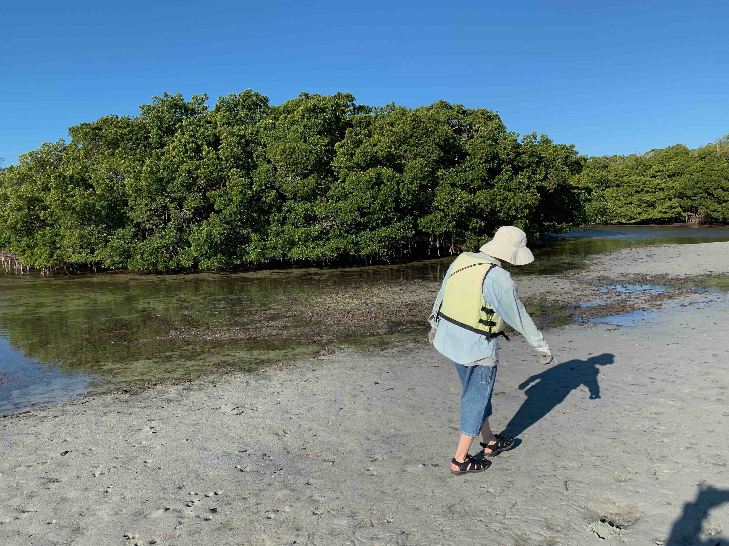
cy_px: 273
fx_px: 548
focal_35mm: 26
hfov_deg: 67.3
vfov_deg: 53.1
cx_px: 364
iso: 25
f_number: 1.8
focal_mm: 4.25
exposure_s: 1/1845
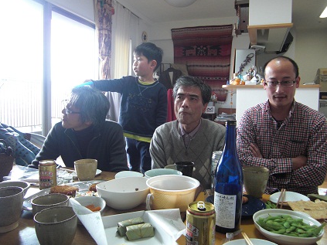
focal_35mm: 29
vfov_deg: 48.2
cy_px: 119
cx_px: 167
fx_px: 274
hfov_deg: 61.7
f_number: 2.6
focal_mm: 4.9
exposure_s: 1/50
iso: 200
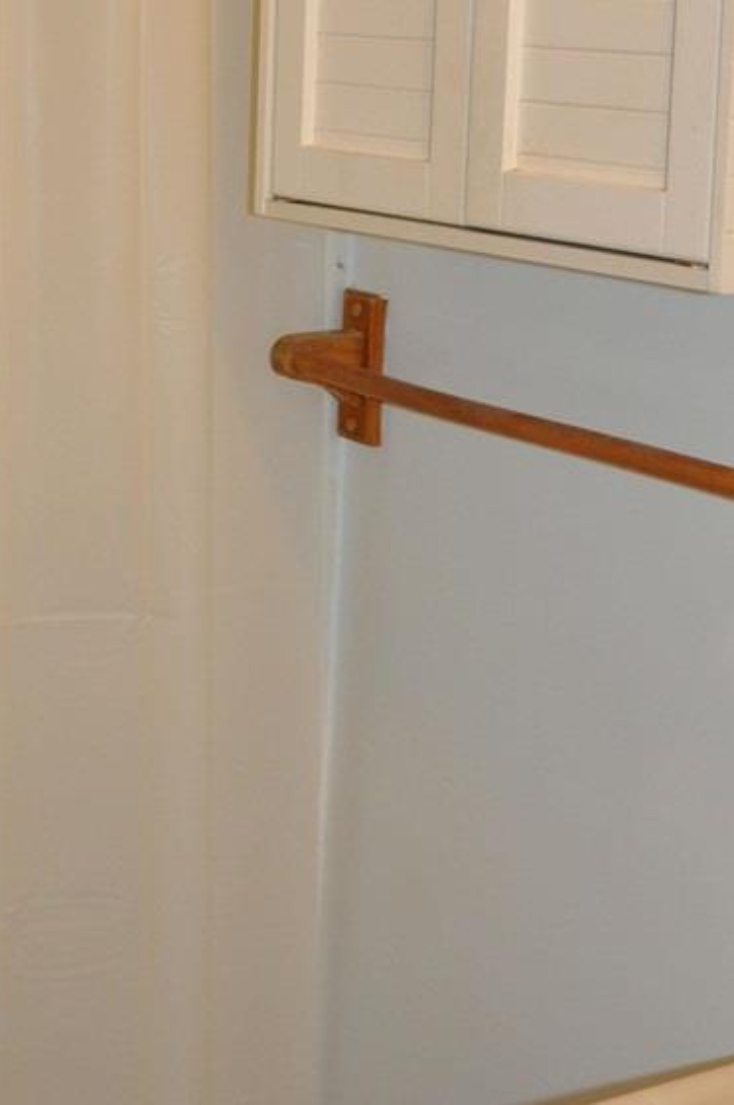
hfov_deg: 17.9
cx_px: -24
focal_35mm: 74
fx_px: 2269
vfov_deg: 27.2
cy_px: 347
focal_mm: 18
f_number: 3.5
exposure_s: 1/60
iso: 800
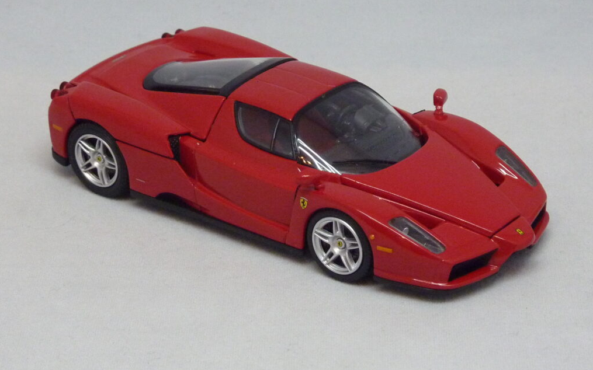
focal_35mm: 138
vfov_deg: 9.5
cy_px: 167
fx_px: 2230
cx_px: 297
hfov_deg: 15.1
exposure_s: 1/40
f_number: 4.3
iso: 400
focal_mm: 14.7
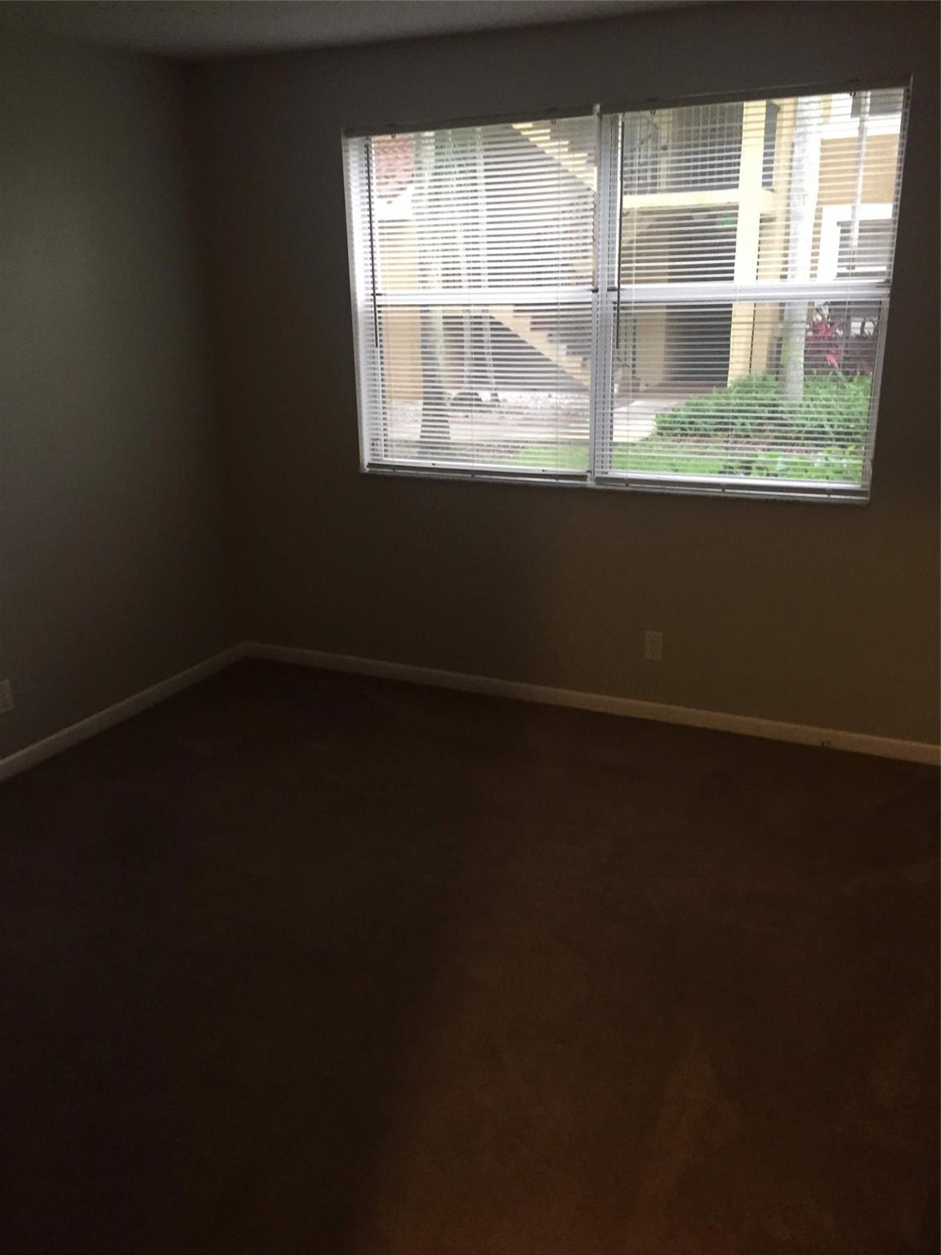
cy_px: 628
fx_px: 1051
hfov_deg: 48.2
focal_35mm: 29
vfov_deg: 61.7
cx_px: 470
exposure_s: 1/30
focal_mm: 4.15
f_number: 2.2
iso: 160
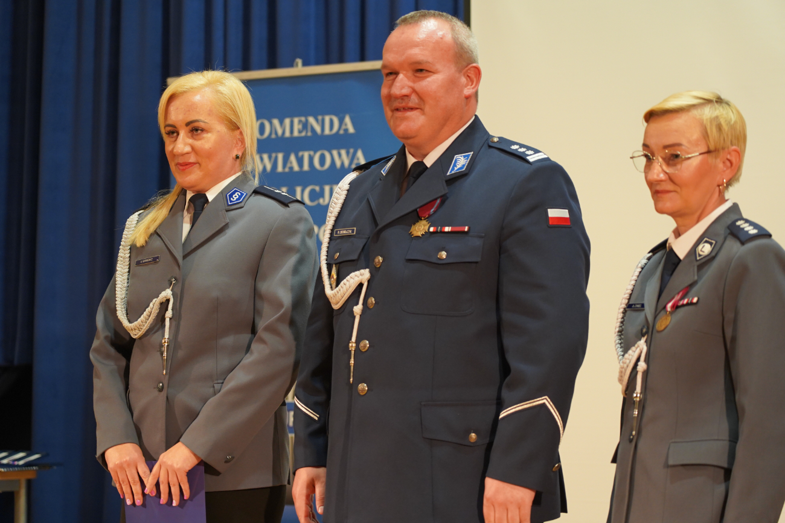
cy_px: 262
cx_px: 392
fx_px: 2290
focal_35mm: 105
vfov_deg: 13.0
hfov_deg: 19.5
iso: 2000
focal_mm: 105
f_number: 4
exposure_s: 1/160
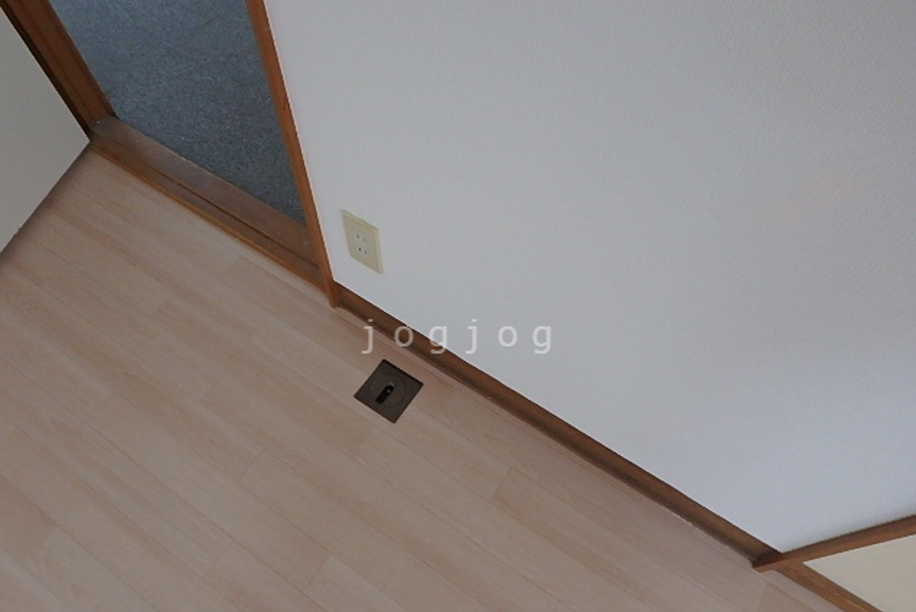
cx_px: 460
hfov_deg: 78.6
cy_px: 336
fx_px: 560
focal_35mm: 22
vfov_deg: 57.2
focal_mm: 3.7
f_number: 3.5
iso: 400
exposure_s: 1/30
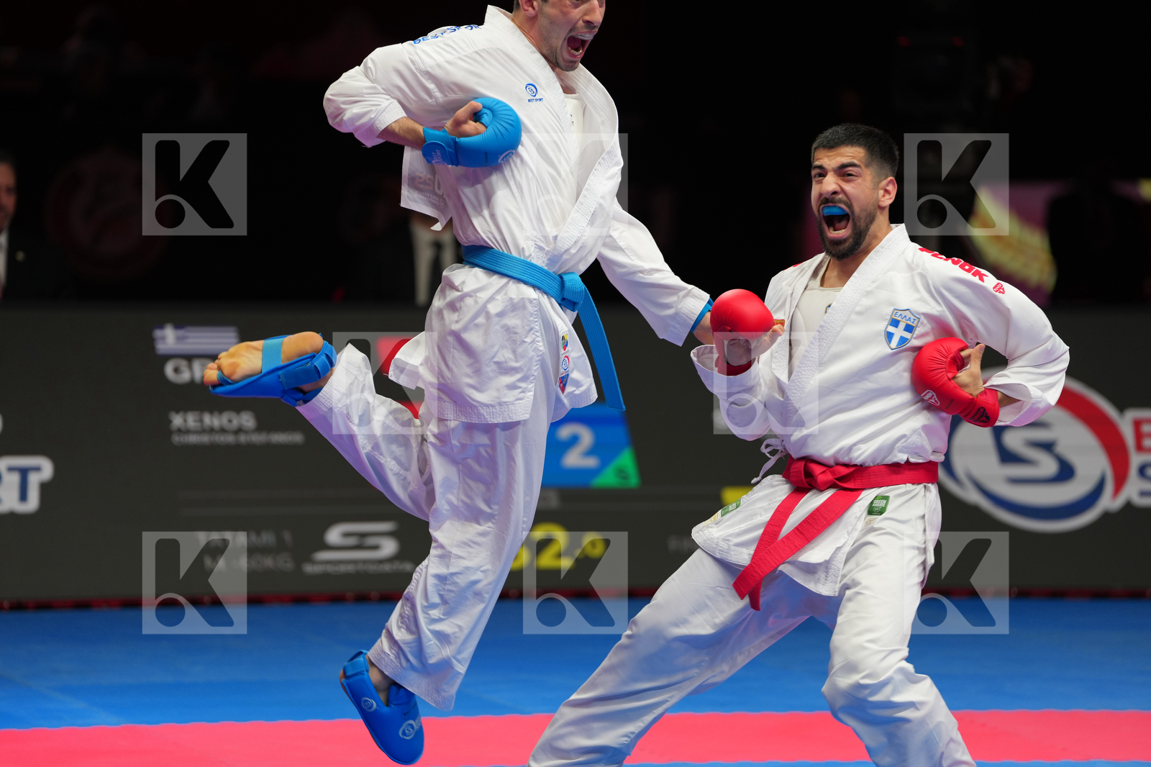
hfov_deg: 10.3
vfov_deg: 6.9
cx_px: 576
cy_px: 384
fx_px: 6393
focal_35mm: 200
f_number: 2.8
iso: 500
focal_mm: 200
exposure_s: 1/1000
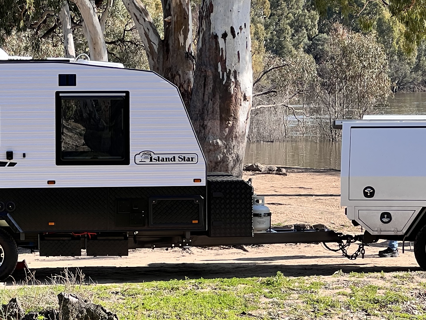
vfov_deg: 9.3
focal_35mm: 159
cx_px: 87
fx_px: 1956
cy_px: 134
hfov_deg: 12.4
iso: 32
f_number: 2.8
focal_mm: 9
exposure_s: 1/301
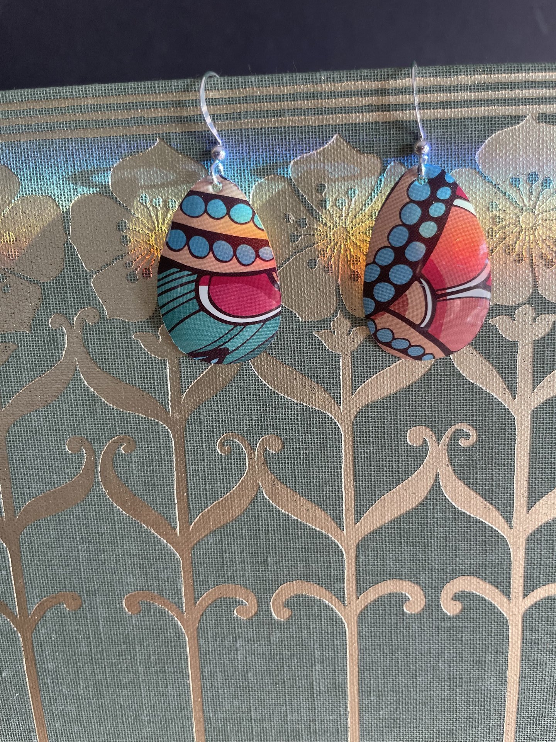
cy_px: 371
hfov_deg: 53.1
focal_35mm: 26
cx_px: 278
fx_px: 557
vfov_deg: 67.3
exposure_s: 1/60
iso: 64
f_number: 1.6
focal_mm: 4.2
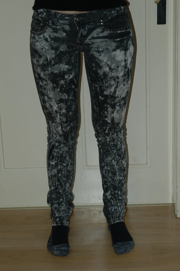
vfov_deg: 21.9
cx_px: 90
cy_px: 136
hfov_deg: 14.7
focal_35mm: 93
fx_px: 699
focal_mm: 62
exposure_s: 1/60
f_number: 4
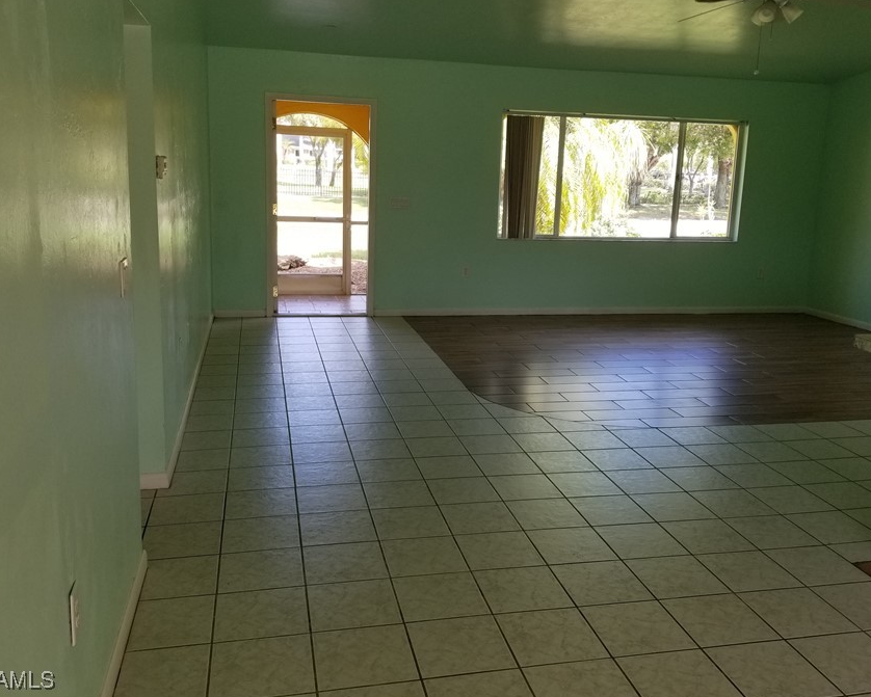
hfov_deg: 57.1
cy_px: 304
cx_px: 459
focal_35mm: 31
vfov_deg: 47.0
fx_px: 799
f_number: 1.7
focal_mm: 4.3
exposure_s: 1/170
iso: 50
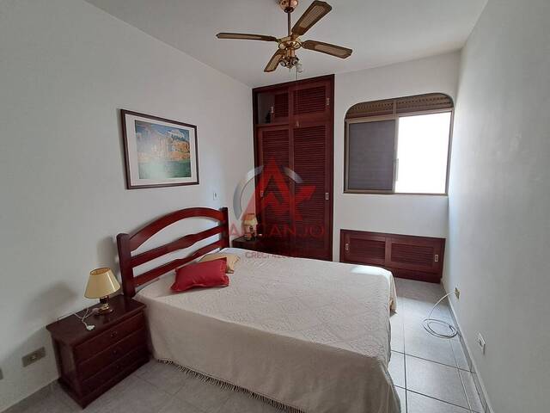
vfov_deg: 78.1
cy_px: 206
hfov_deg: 94.5
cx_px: 275
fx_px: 254
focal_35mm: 16
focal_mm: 1.64
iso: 80
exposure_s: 1/50
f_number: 2.2
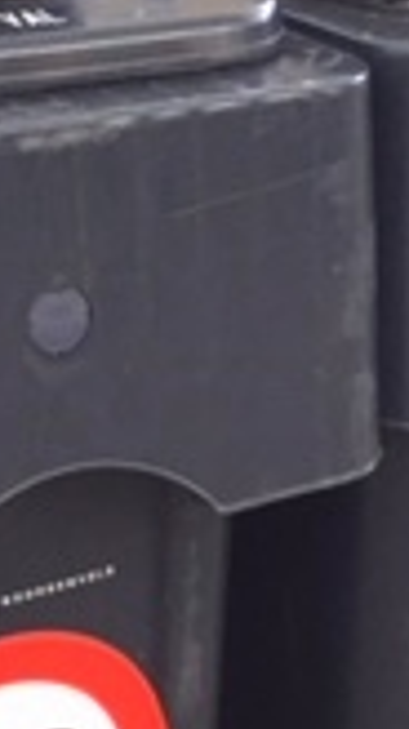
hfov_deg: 9.8
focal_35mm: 123
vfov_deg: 17.4
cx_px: 302
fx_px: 2376
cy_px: 516
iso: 64
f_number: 2.2
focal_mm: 4.15
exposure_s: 1/33
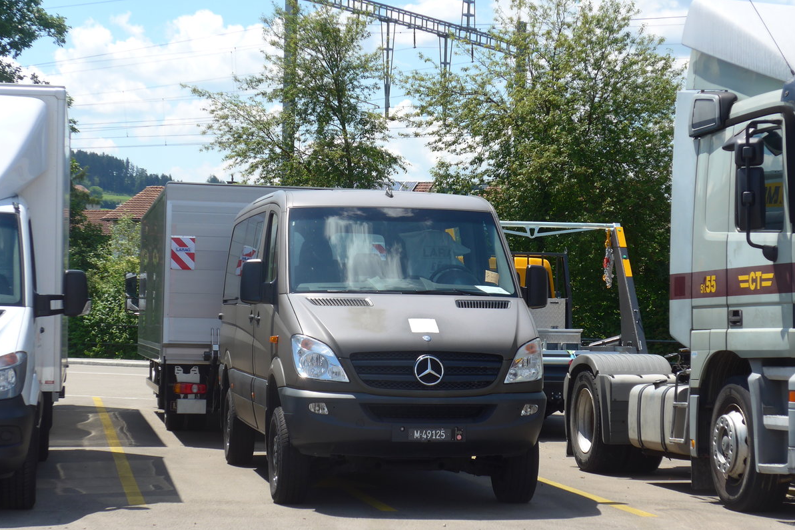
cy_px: 294
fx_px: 1987
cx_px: 397
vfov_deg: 15.2
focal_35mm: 90
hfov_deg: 22.6
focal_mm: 17
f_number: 4.5
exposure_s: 1/400
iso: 80
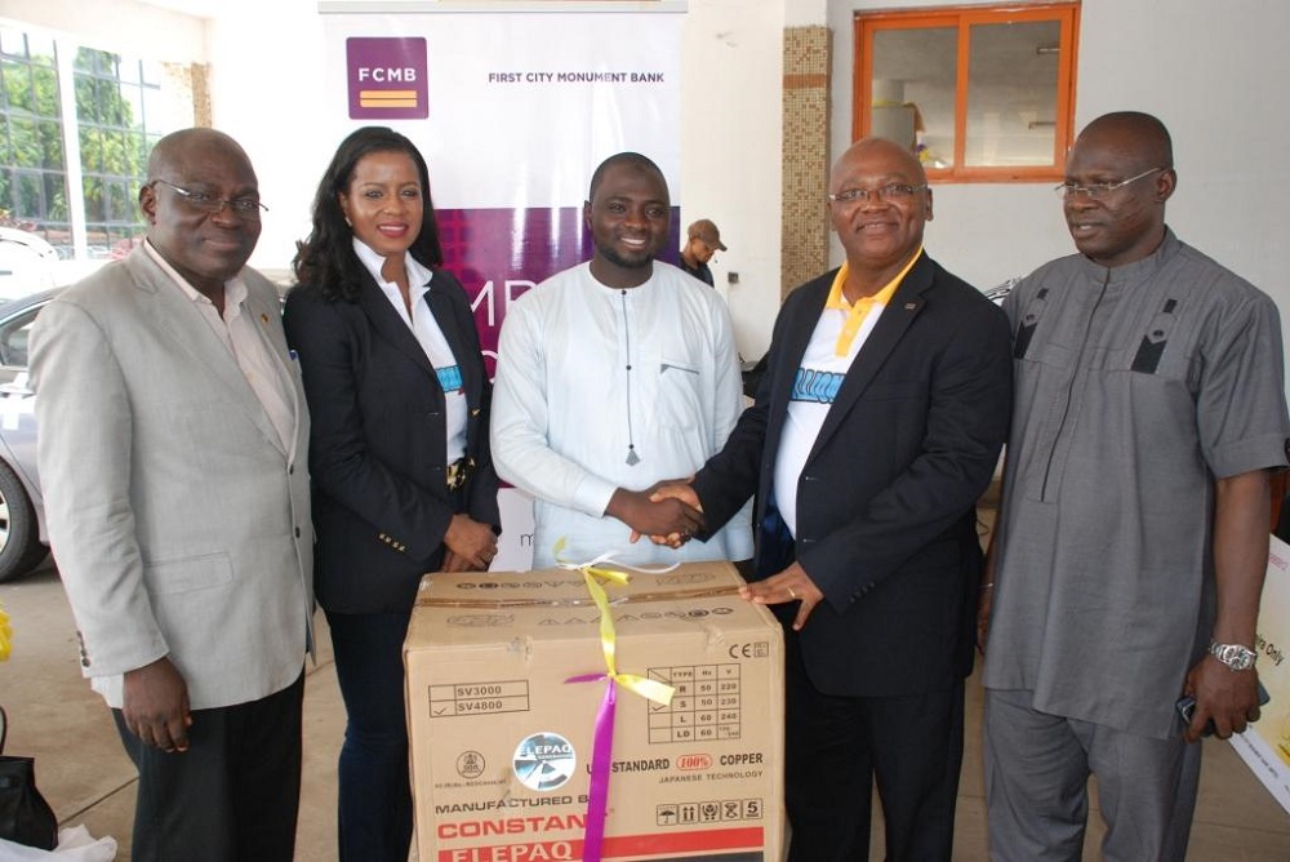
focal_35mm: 33
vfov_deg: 40.0
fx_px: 1183
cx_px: 645
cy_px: 431
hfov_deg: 57.2
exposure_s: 1/160
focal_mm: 22
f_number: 4.5
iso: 640
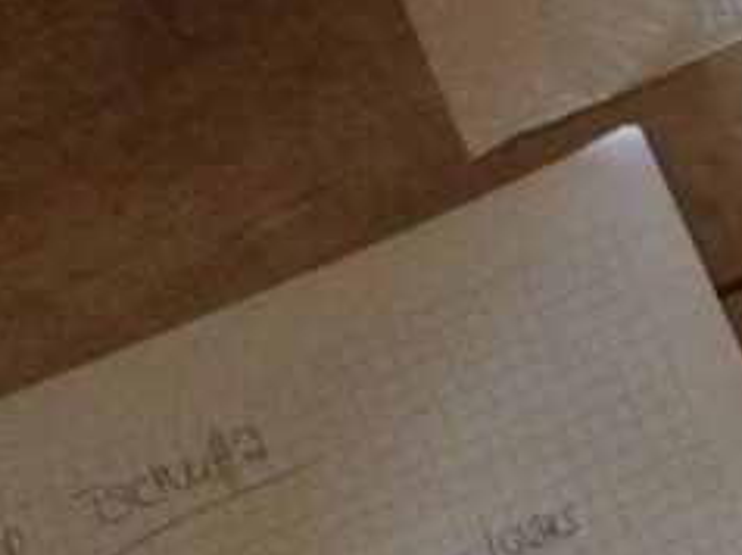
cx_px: 692
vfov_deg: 10.9
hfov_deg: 15.6
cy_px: -533
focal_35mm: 125
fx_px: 2677
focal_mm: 4.15
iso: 800
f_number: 2.2
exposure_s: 1/17
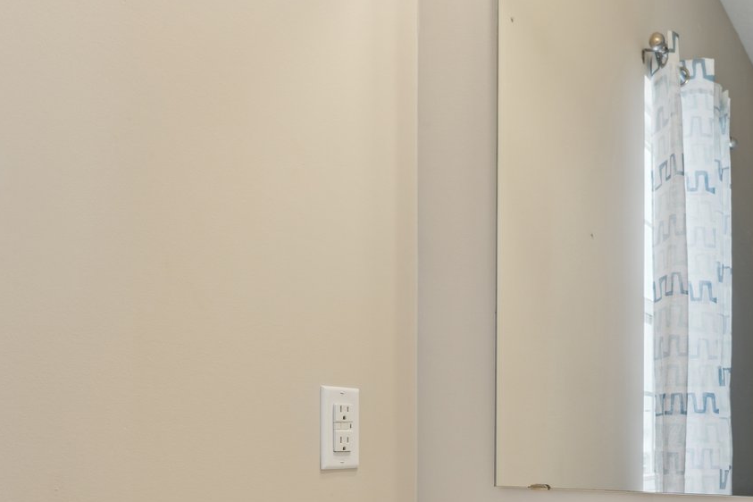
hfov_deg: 51.7
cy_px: 435
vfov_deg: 36.8
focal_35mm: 34
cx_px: 619
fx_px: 711
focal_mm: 14
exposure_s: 1/30
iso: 250
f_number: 5.6
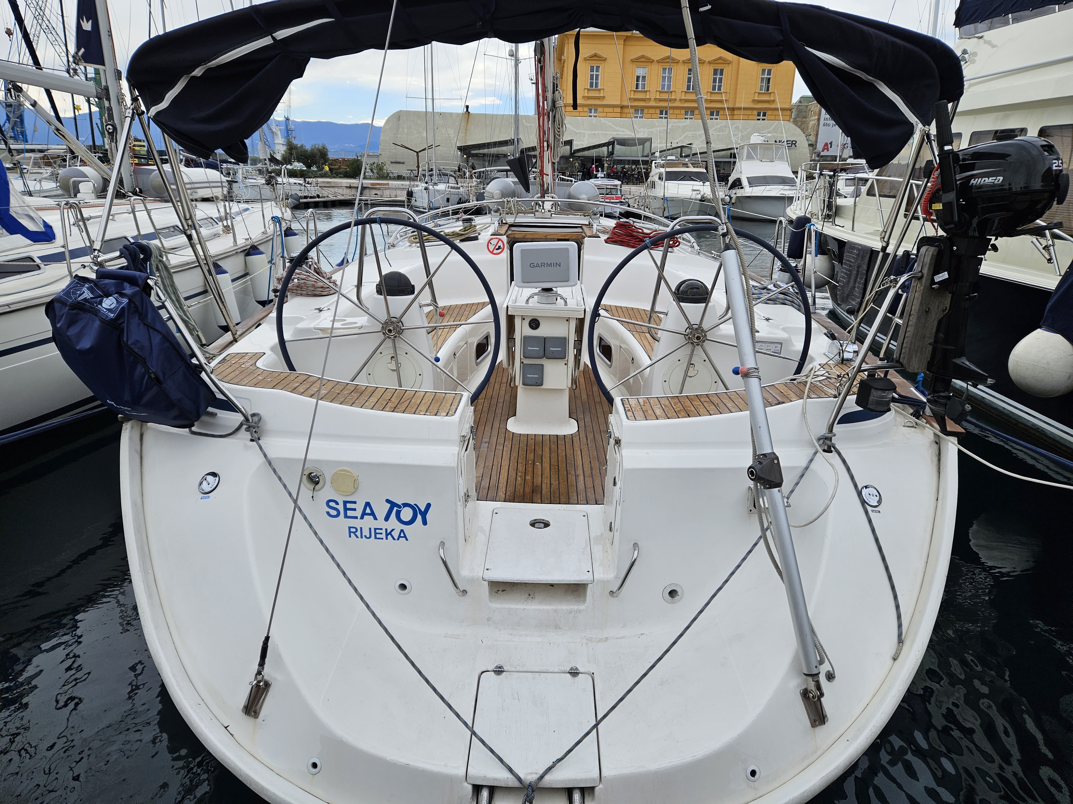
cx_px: 536
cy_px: 402
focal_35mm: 23
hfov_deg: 73.9
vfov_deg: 58.9
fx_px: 713
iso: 25
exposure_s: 1/1179
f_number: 1.8
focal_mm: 5.4
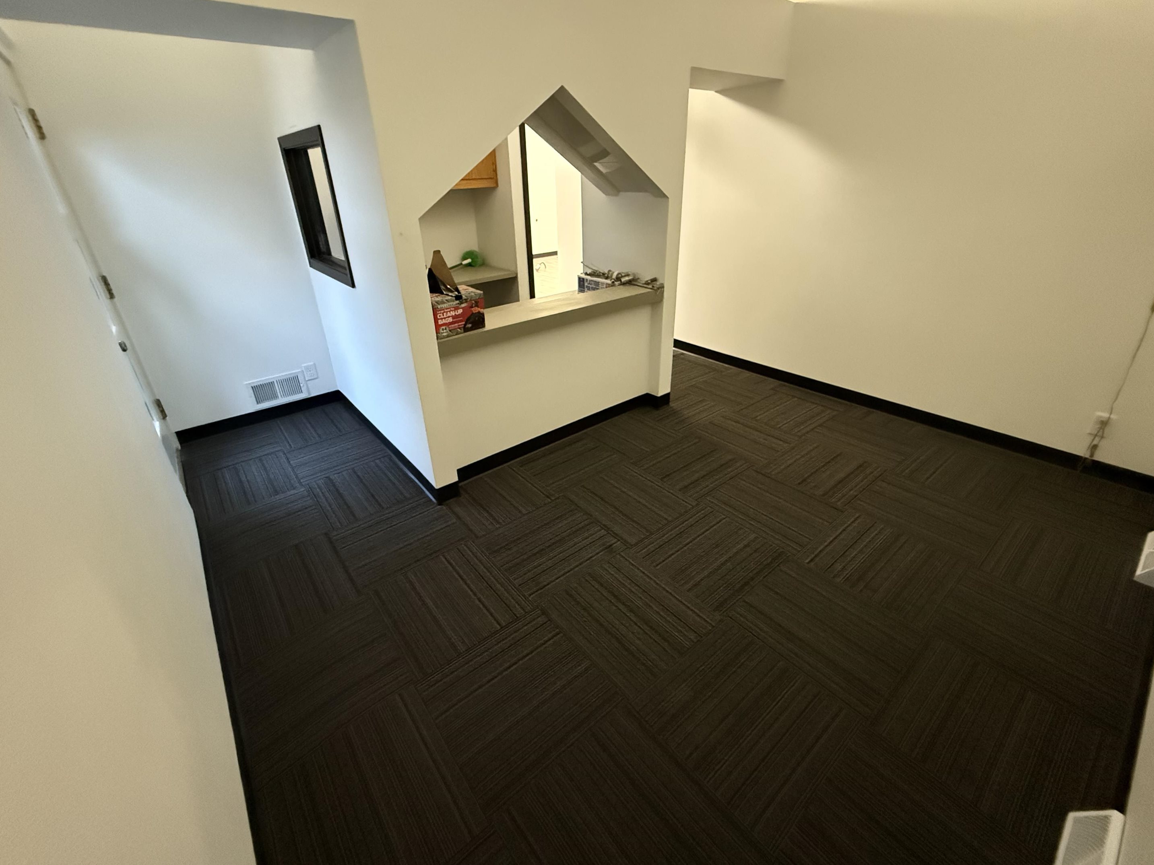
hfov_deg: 98.2
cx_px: 573
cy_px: 404
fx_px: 500
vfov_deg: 81.6
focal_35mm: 15
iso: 1250
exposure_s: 1/60
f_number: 2.2
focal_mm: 2.22
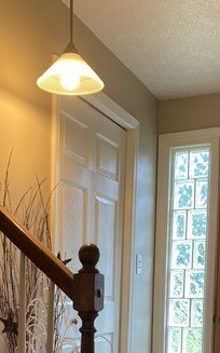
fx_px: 519
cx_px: 84
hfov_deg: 23.9
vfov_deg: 34.7
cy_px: 339
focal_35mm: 54
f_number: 1.8
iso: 80
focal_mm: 4.25
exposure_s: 1/120
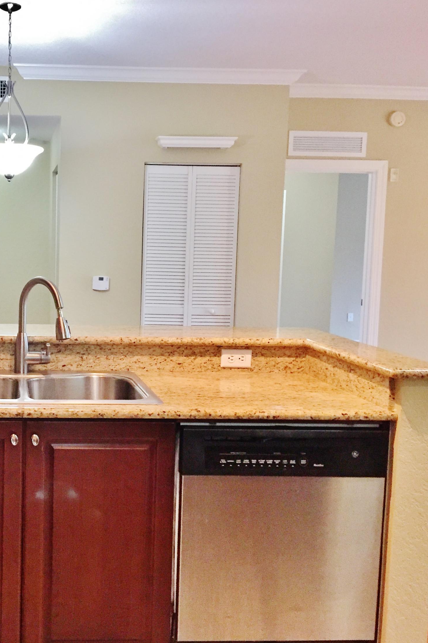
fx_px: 731
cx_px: 38
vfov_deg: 47.4
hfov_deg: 31.0
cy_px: 322
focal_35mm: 41
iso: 200
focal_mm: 4.15
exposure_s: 1/30
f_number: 2.2
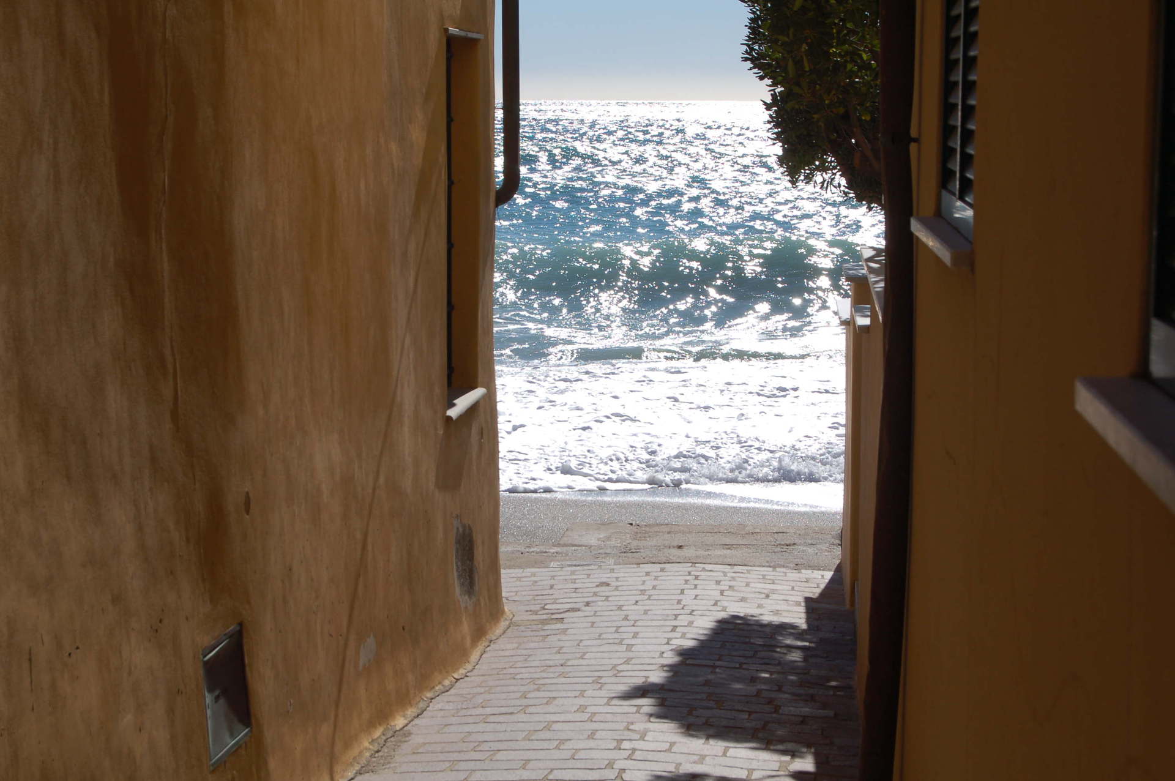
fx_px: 2690
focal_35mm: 82
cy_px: 390
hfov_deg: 24.6
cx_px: 588
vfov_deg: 16.5
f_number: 11
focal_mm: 55
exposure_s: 1/500
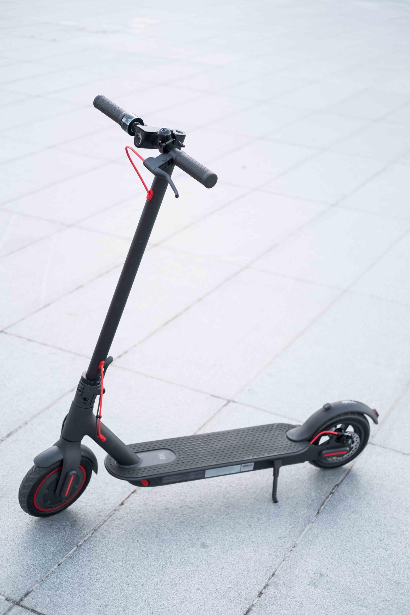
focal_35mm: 53
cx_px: 205
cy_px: 308
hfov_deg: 25.5
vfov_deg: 37.5
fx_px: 905
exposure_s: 1/250
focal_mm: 35
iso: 200
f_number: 2
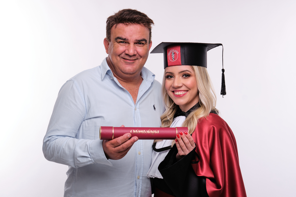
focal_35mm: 64
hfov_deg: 31.4
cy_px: 98
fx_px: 526
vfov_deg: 21.2
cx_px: 148
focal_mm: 42.9
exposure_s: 1/125
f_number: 8
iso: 160
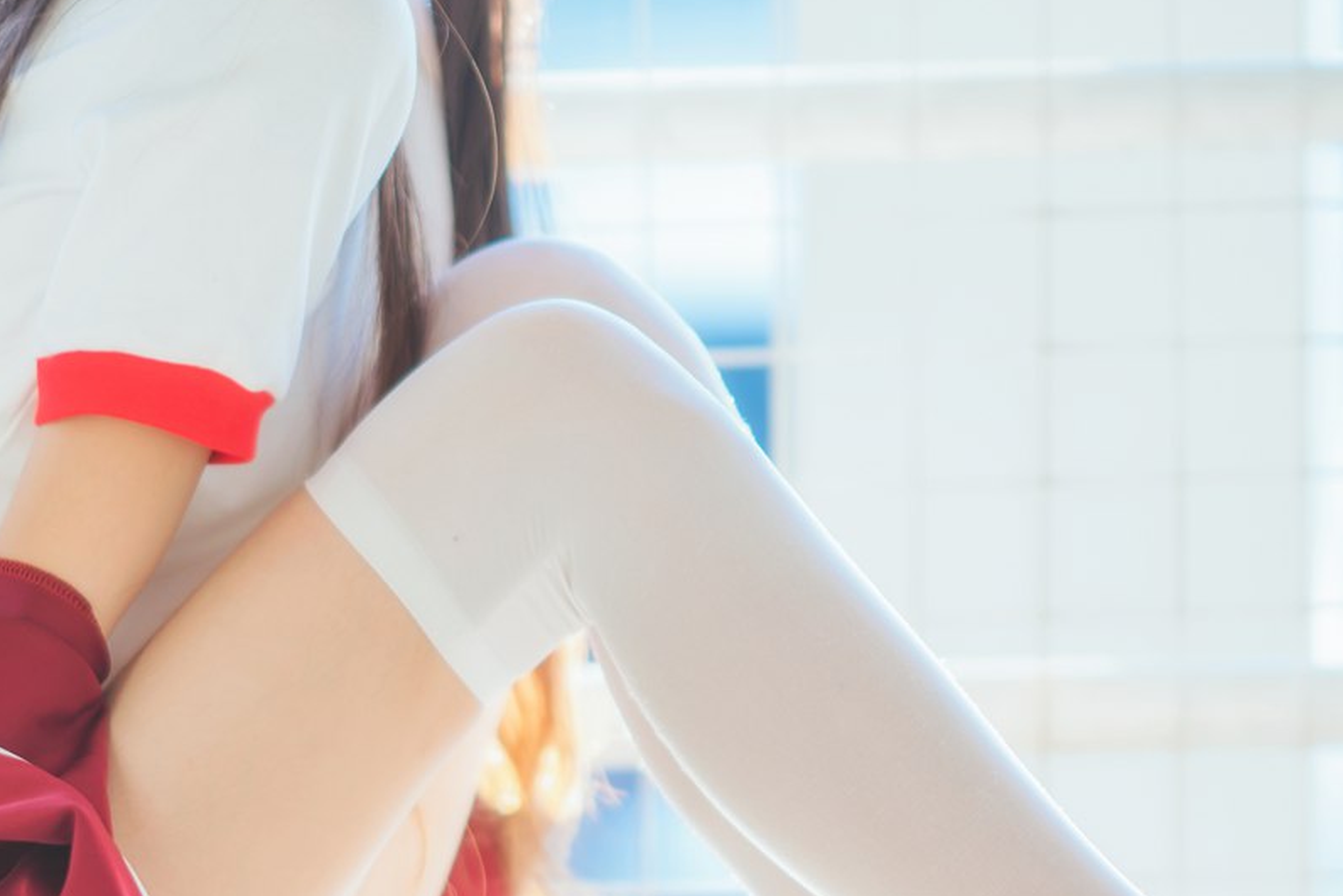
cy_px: 1001
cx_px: 566
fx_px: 7163
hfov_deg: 10.7
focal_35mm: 192
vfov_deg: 7.1
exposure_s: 1/160
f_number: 1.4
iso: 50
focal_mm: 85
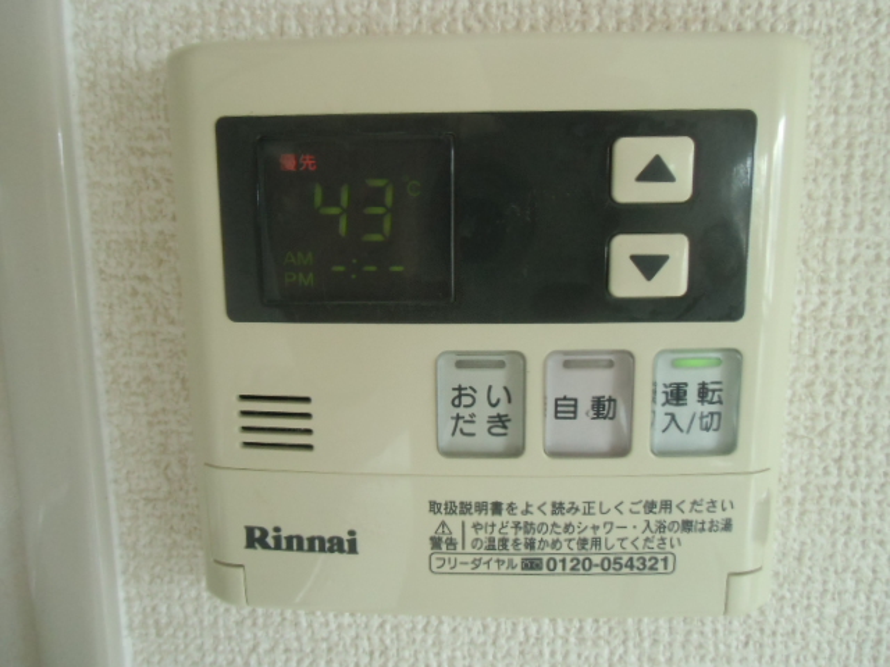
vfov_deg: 56.8
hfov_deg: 71.6
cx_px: 445
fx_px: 617
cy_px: 334
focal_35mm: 24
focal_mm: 4.24
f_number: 3
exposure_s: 1/80
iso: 400
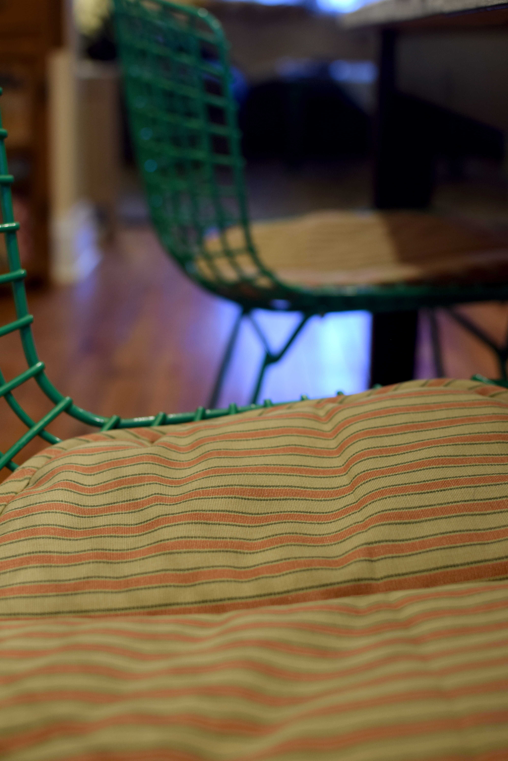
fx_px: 1111
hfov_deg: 25.8
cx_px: 254
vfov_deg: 37.9
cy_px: 380
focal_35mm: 52
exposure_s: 1/25
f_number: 3.2
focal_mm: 35
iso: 400
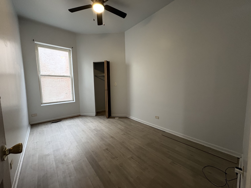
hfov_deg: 102.1
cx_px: 126
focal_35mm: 14
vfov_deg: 85.7
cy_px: 94
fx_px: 102
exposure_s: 1/60
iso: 320
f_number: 2.2
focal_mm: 2.22
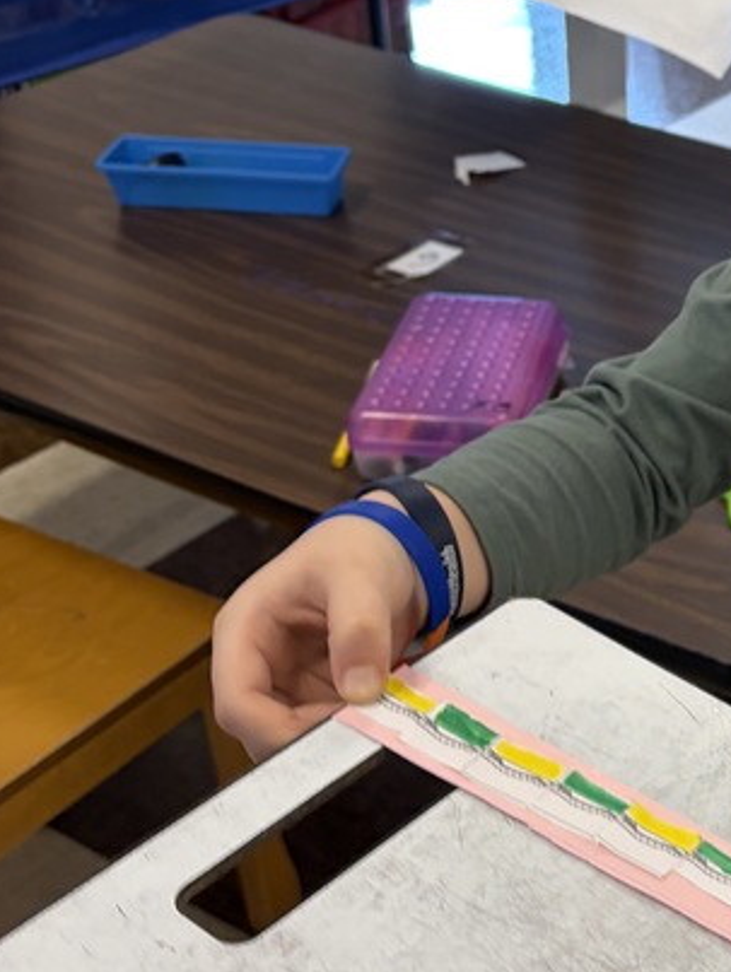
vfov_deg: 29.3
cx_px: 912
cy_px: 533
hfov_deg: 20.6
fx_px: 1855
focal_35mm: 66
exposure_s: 1/60
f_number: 1.6
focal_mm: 5.96
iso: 100
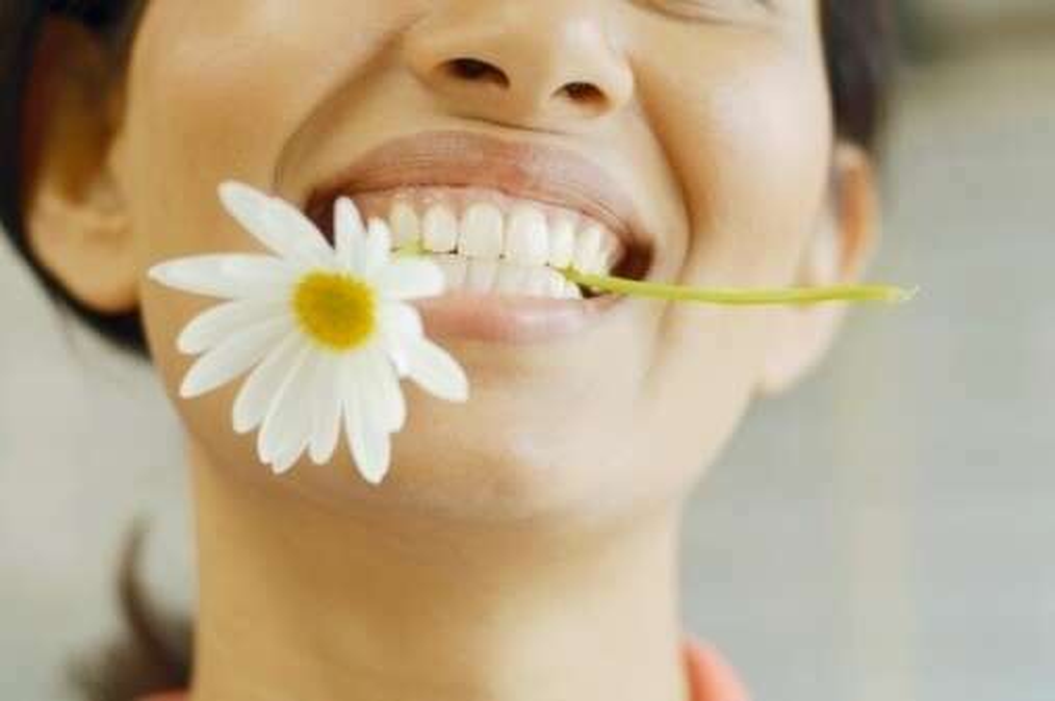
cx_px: 528
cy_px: 350
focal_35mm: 75
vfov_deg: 18.1
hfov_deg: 27.0
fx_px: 2196
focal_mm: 50
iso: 200
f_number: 2.5
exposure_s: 1/60
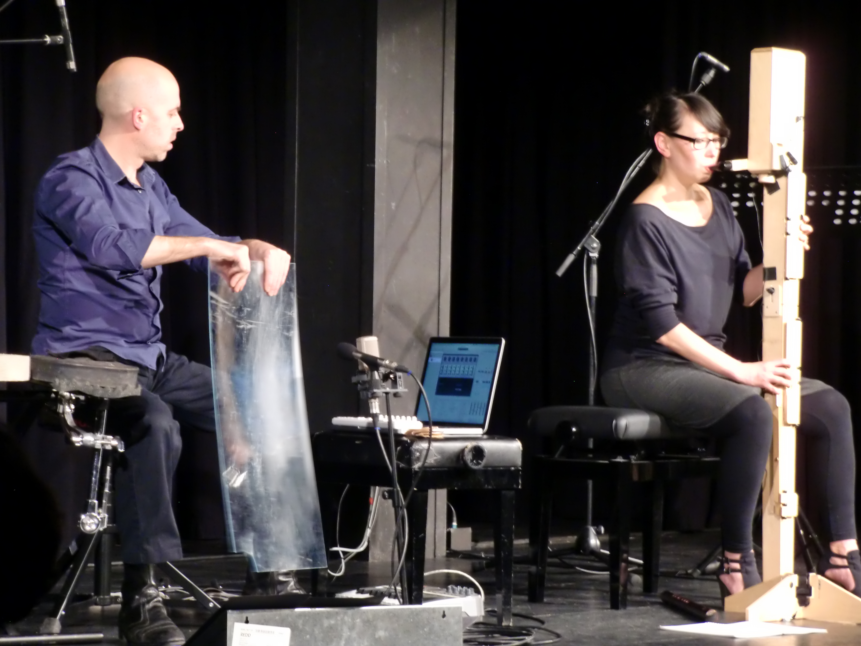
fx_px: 3607
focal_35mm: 145
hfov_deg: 13.6
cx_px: 430
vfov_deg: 10.2
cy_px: 323
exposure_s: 1/10
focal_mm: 25.9
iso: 400
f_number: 4.6
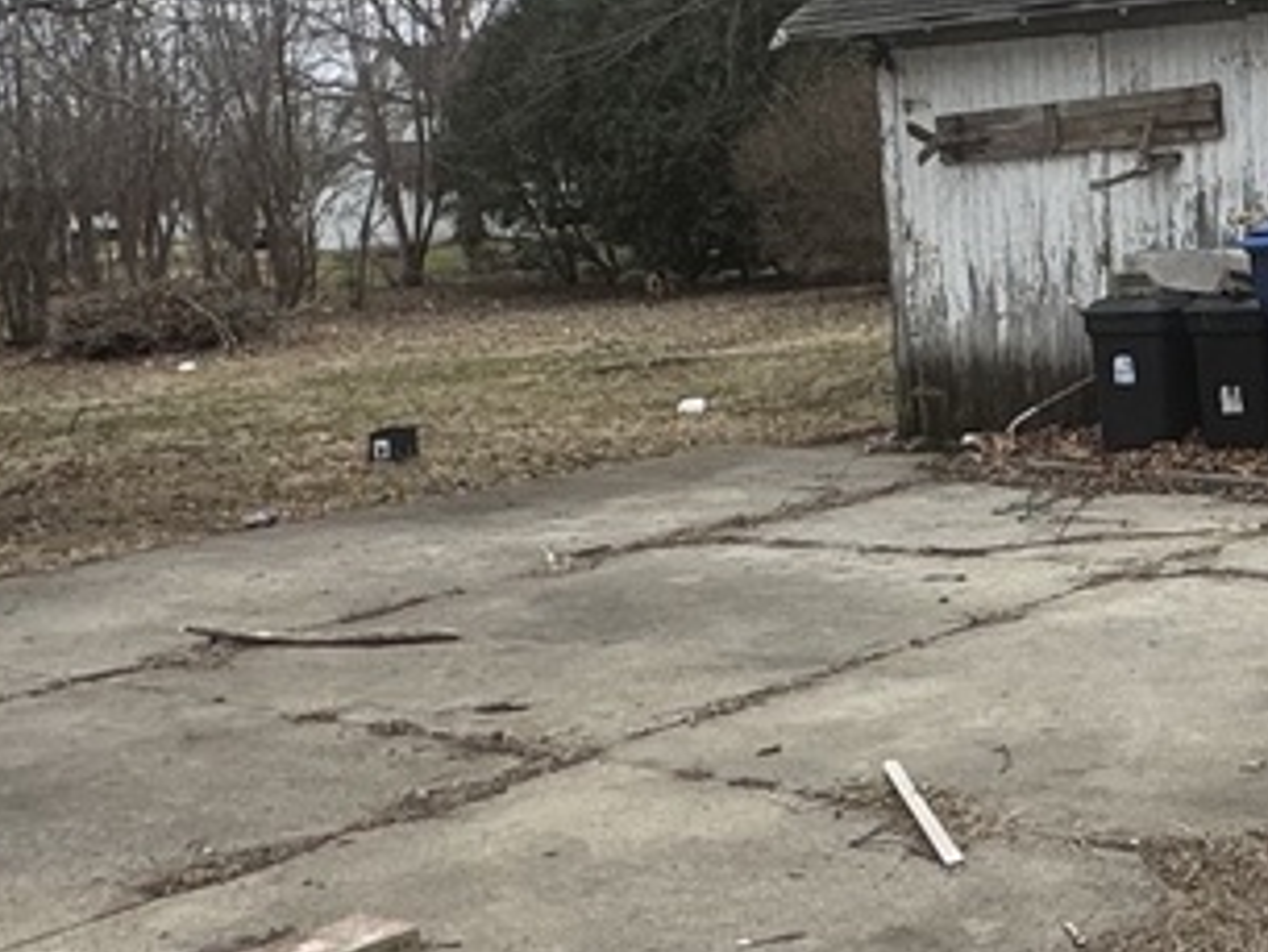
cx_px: 1002
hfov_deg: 28.8
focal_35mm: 66
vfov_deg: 21.9
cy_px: 154
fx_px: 2419
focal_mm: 2.22
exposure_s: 1/625
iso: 40
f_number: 2.2
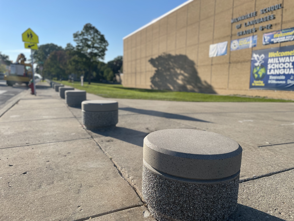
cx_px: 147
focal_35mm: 26
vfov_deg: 53.1
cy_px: 110
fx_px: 221
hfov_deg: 67.3
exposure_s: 1/3731
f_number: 1.6
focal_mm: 4.2
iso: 50
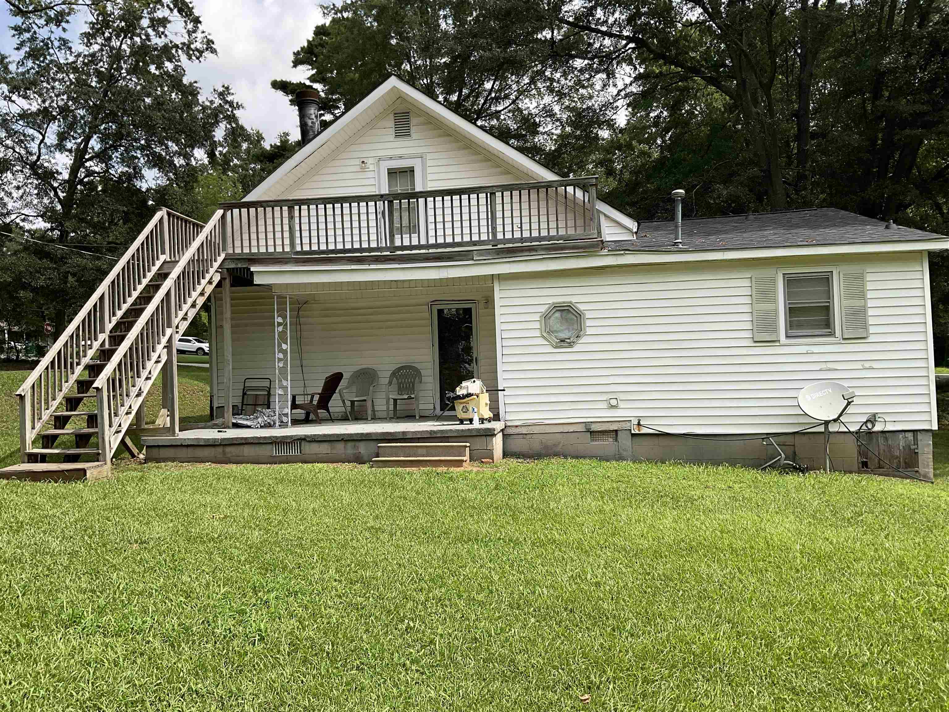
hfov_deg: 61.7
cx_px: 474
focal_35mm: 29
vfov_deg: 48.2
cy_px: 356
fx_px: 795
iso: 16
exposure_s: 1/1451
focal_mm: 3
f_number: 1.8
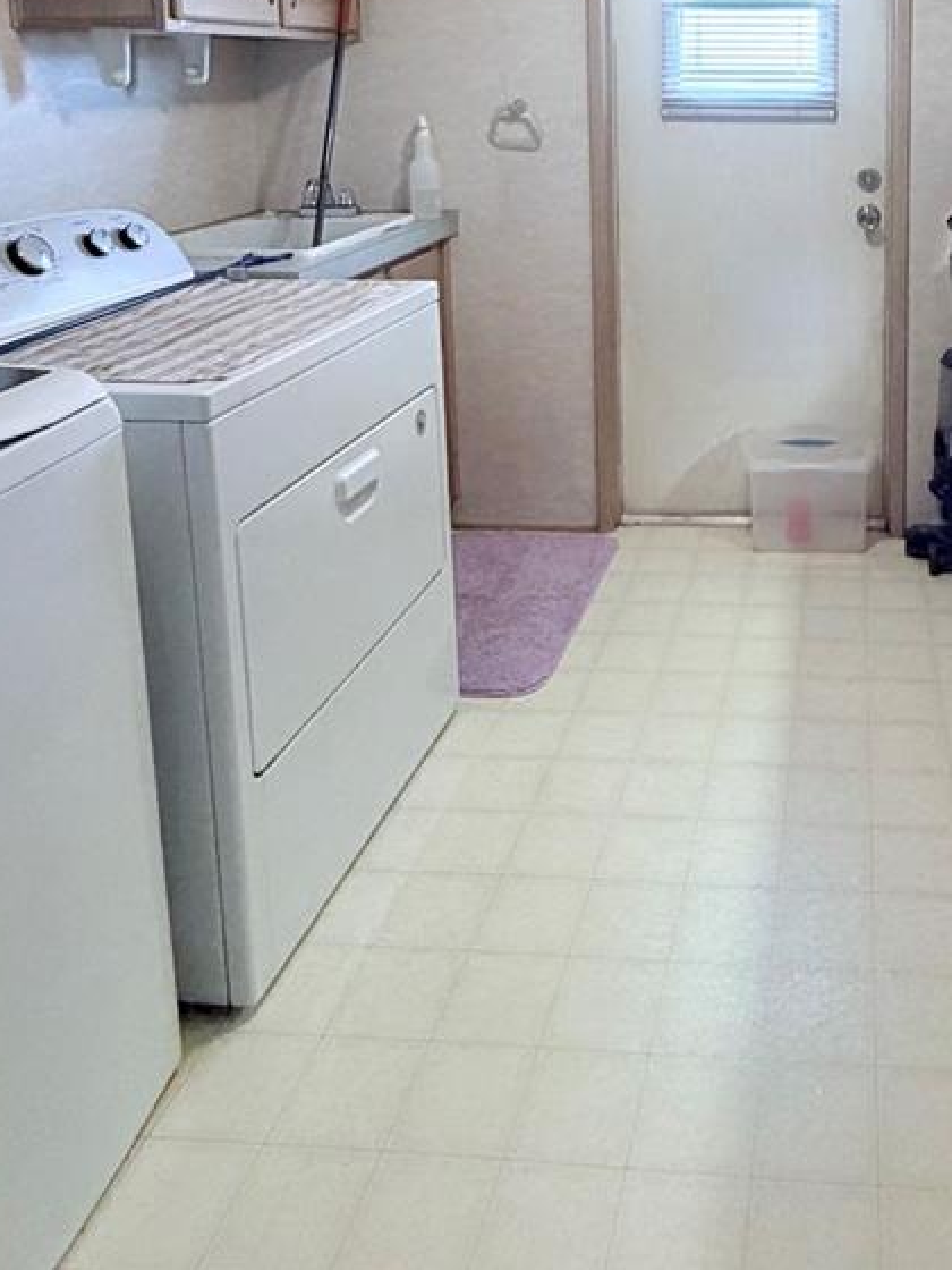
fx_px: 1100
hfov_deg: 44.3
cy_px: 202
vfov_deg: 54.5
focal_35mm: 30
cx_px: 775
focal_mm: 2.22
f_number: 2.2
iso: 500
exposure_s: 1/60
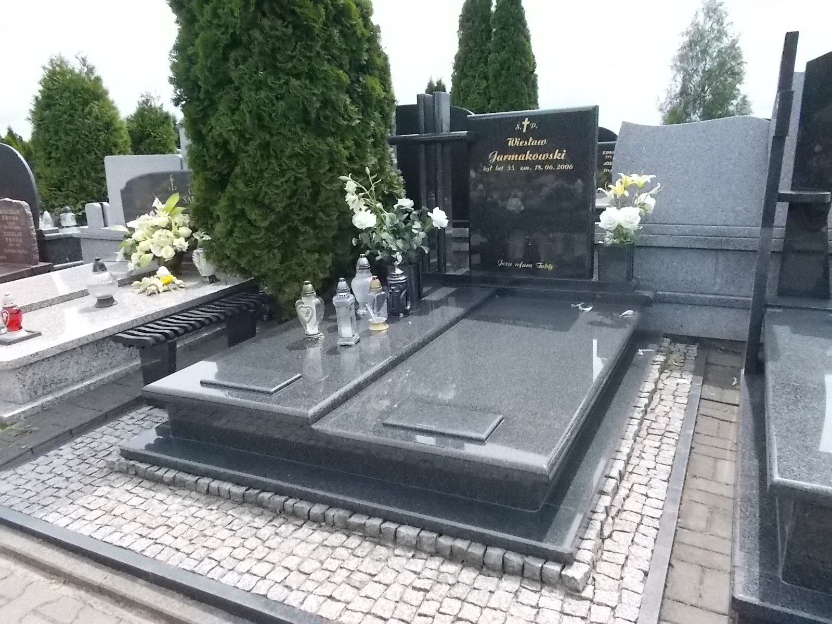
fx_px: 625
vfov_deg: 53.1
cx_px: 416
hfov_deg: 67.3
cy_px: 312
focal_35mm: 26
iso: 400
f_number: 8
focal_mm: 4.6
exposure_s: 1/400
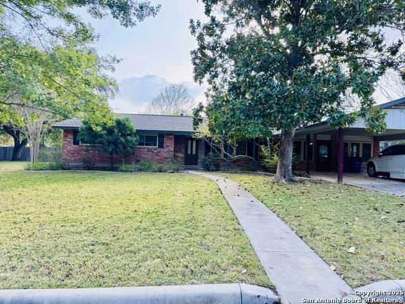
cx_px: 202
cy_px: 152
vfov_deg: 56.8
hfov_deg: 71.6
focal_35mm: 24
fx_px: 281
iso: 80
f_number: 1.78
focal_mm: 6.76
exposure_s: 1/938
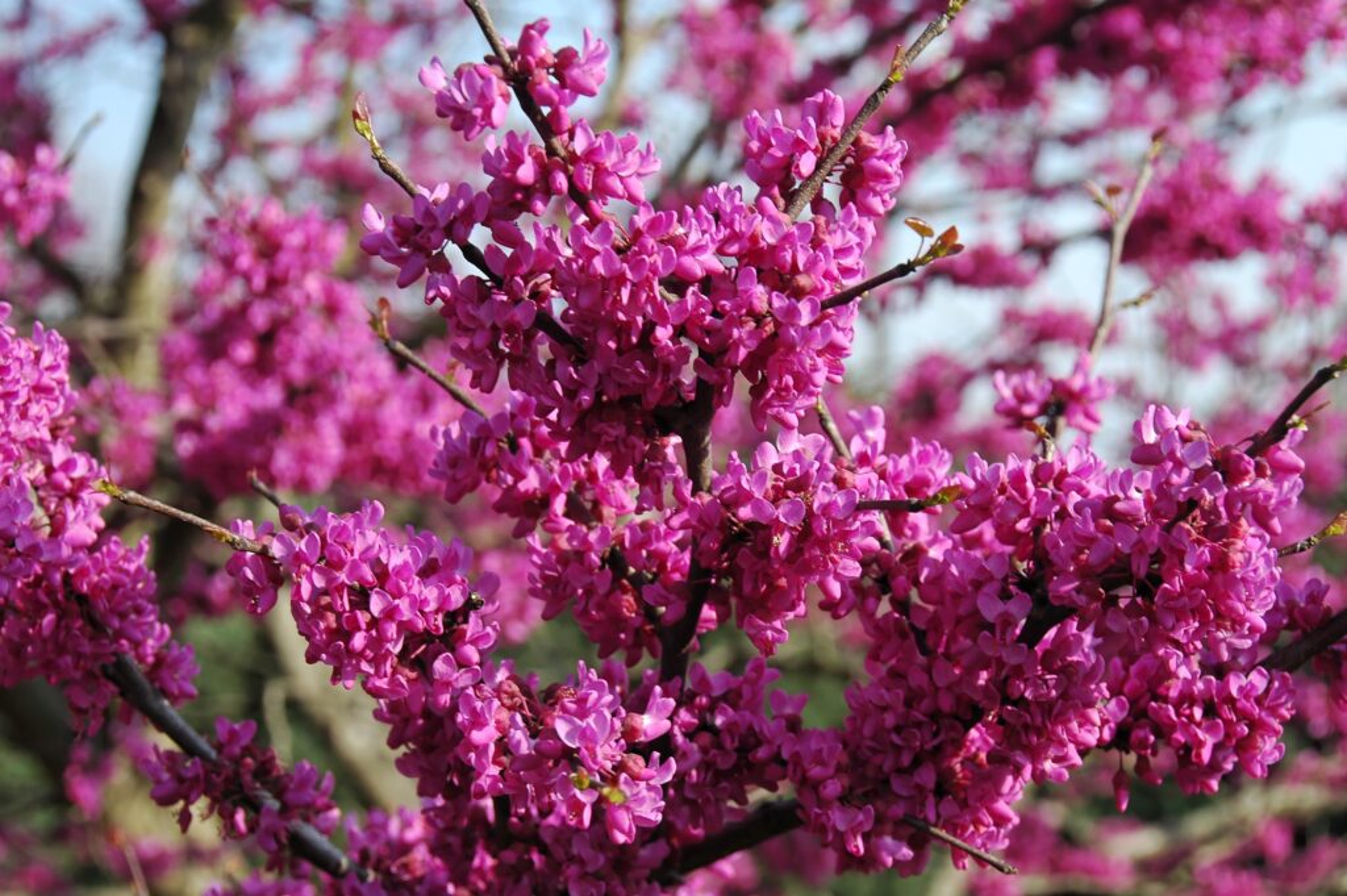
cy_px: 448
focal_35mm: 78
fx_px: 2916
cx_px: 674
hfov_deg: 26.0
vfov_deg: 17.5
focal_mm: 52
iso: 200
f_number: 9
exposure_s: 1/80
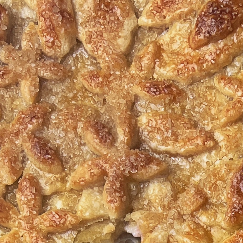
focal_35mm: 125
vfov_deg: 12.3
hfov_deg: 13.6
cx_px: 273
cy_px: 484
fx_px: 993
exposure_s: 1/347
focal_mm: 5.7
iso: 50
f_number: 1.5
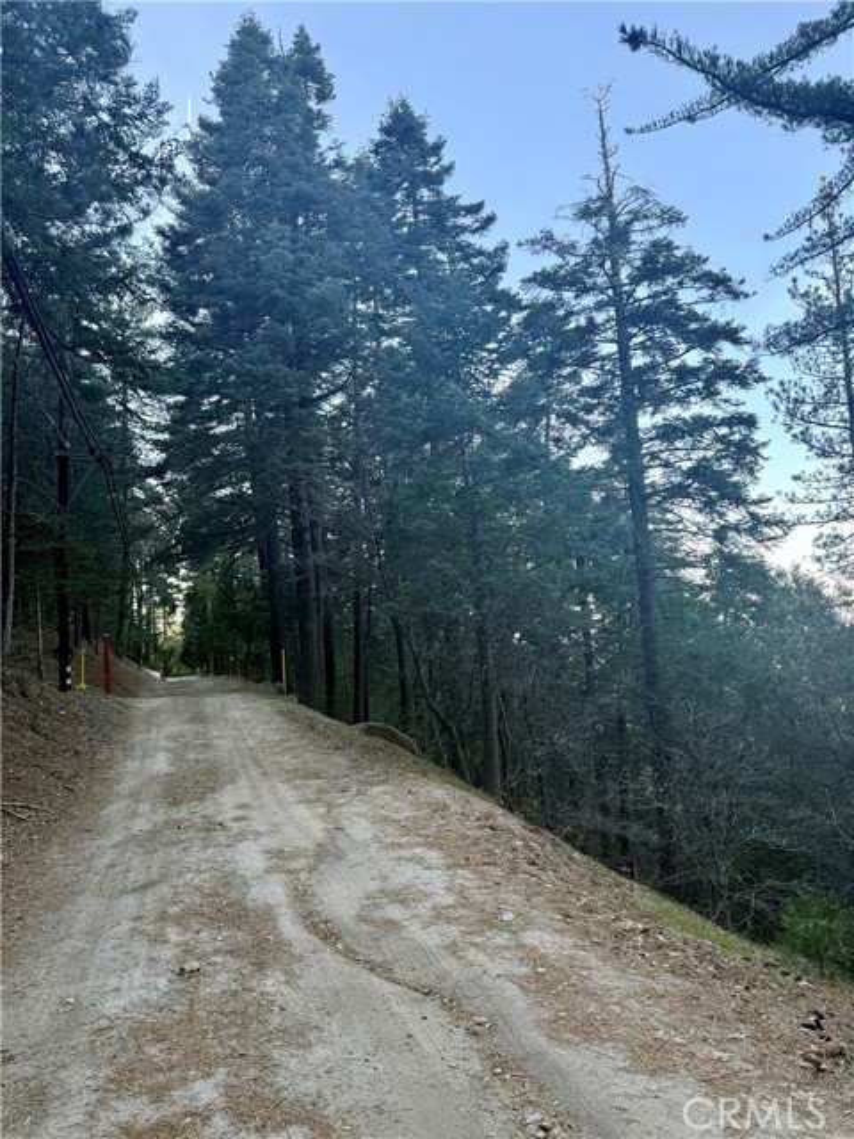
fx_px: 789
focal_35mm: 24
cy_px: 570
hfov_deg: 56.8
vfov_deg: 71.6
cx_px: 427
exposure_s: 1/323
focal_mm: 6.76
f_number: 1.78
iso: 100
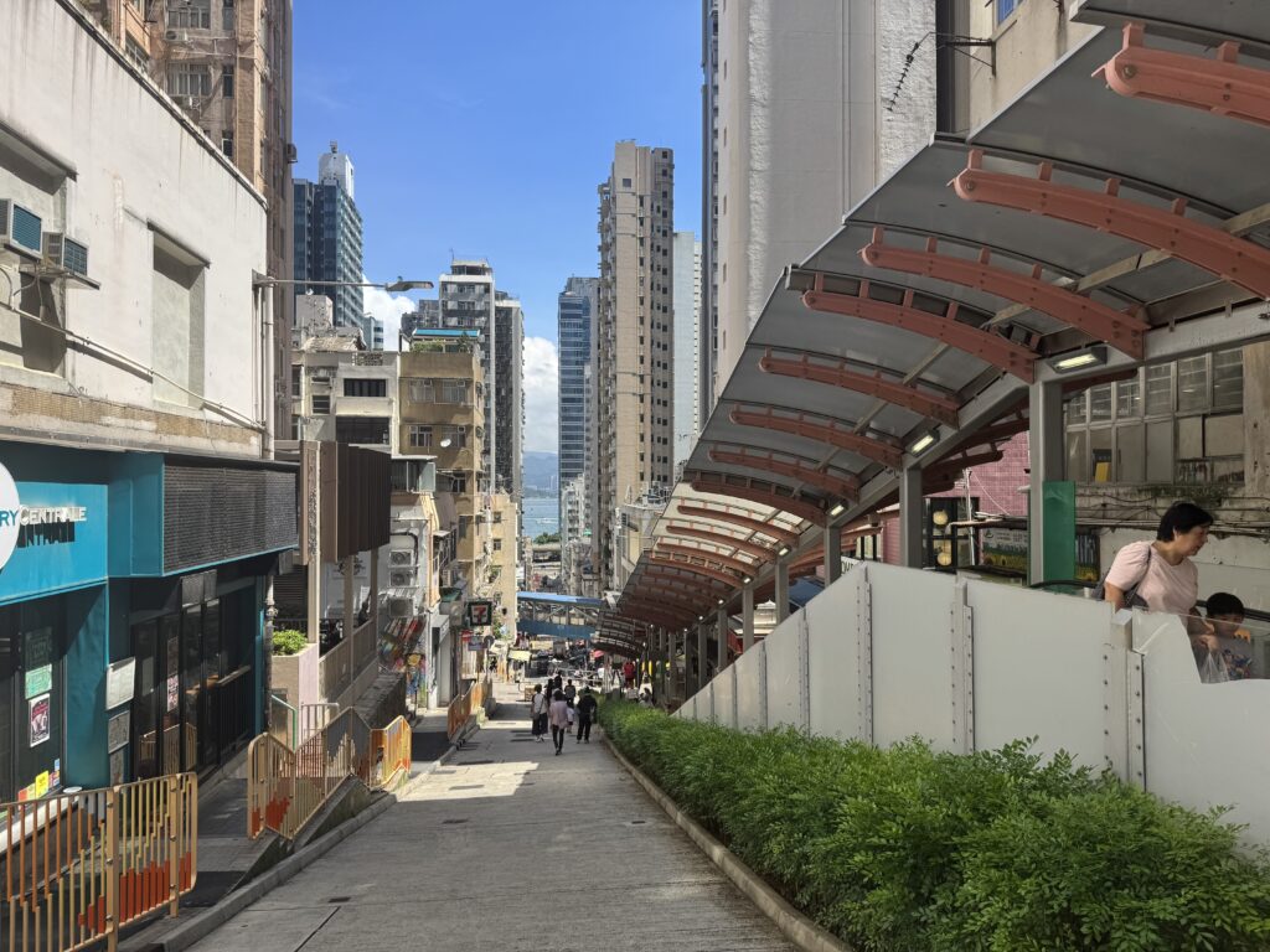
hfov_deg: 71.6
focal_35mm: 24
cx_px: 635
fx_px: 881
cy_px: 476
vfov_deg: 56.8
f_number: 1.78
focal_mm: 6.76
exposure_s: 1/2506
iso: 80
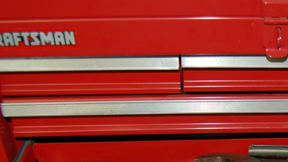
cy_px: 180
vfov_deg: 18.1
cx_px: 258
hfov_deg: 31.3
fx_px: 489
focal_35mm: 64
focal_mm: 18
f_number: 3.5
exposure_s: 1/60
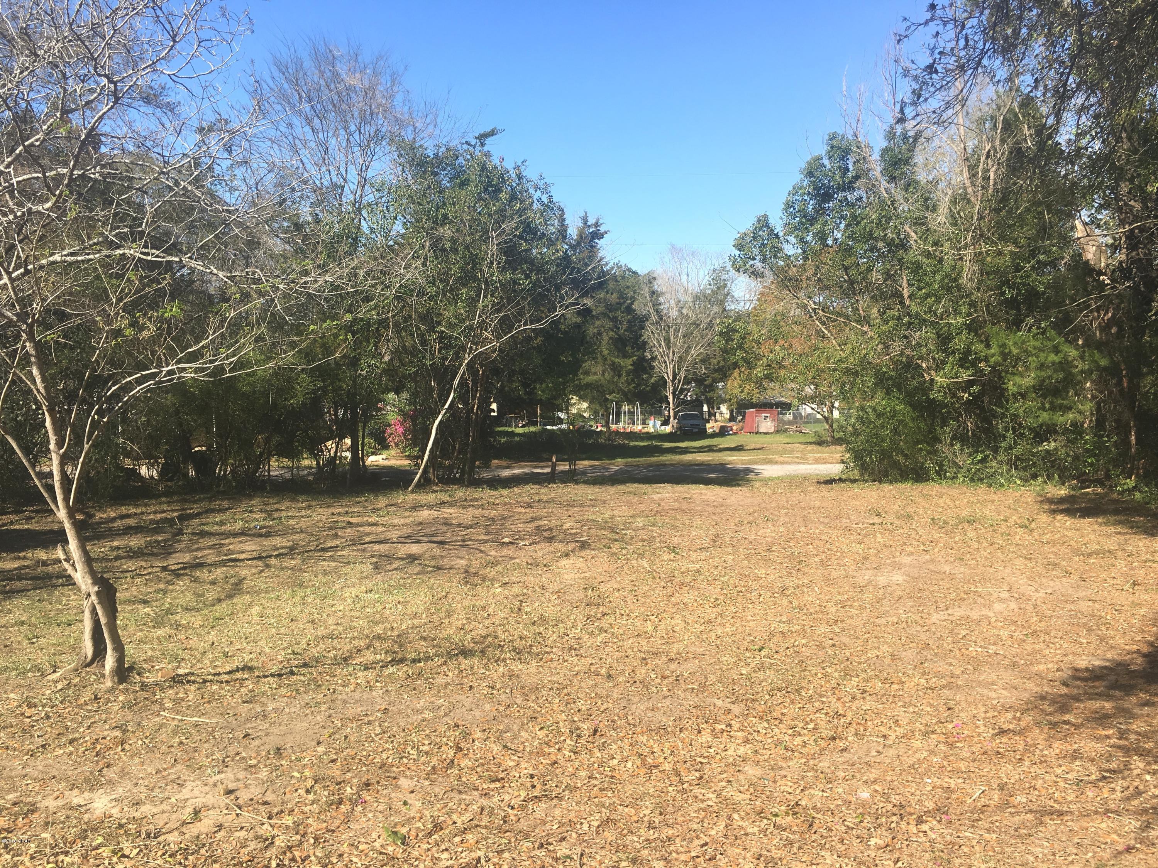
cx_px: 579
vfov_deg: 48.2
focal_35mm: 29
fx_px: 970
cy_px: 434
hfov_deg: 61.7
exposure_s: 1/938
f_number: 2.2
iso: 25
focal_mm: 4.15
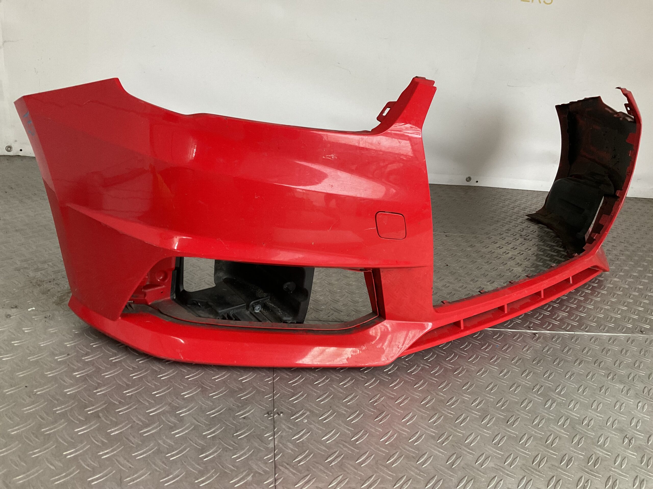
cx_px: 326
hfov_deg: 61.7
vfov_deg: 48.2
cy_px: 244
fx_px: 547
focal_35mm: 29
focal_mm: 3
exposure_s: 1/60
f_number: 1.8
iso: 200
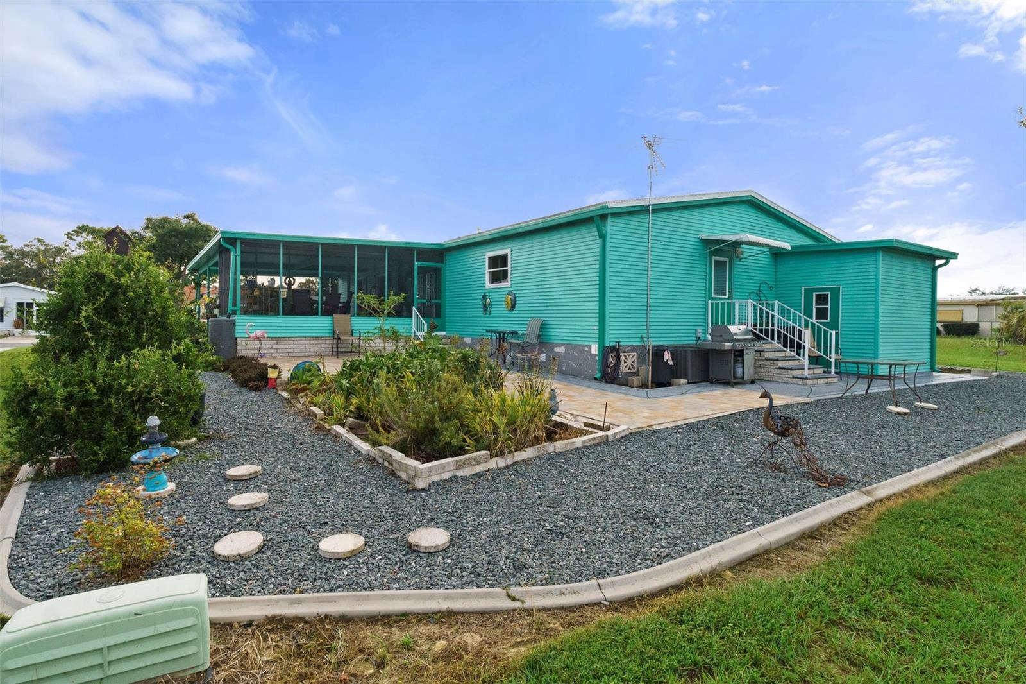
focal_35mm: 18
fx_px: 513
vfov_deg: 67.4
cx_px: 513
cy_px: 342
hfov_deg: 90.0
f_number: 8
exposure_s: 1/320
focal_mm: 12
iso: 640
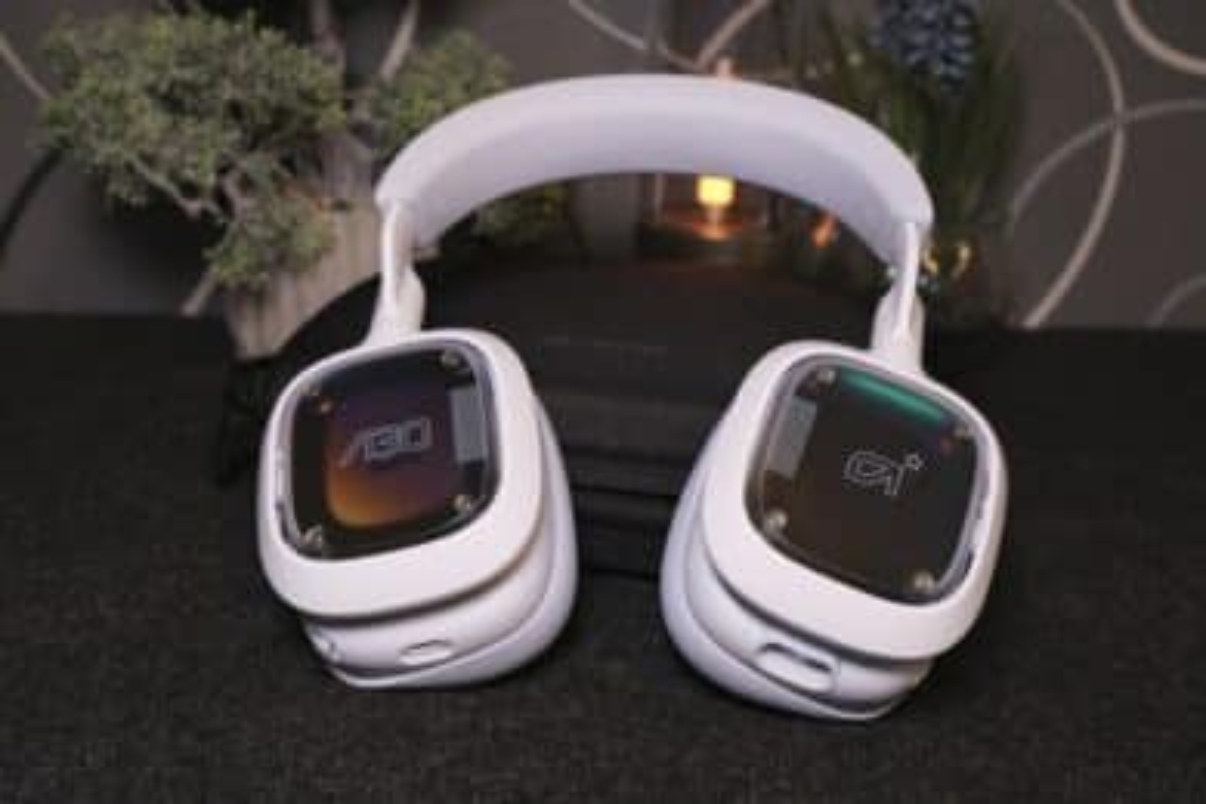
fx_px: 1239
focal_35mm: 37
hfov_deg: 51.9
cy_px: 402
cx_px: 603
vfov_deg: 35.9
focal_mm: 24.7
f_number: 6.4
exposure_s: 1/38
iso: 1000
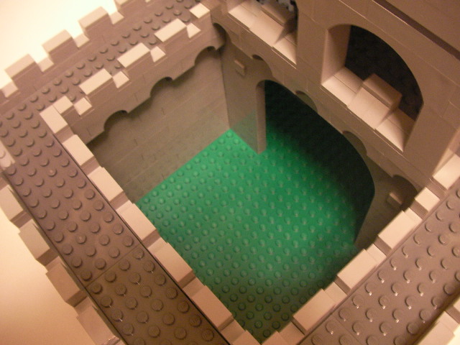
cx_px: 230
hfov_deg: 49.0
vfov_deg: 37.7
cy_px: 172
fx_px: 505
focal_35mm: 38
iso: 200
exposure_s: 1/3.4
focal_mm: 6.3
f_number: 3.5
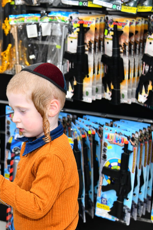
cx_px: 21
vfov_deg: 18.8
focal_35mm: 109
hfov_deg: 12.5
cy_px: 115
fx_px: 695
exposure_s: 1/125
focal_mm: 72
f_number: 5.6
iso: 1000
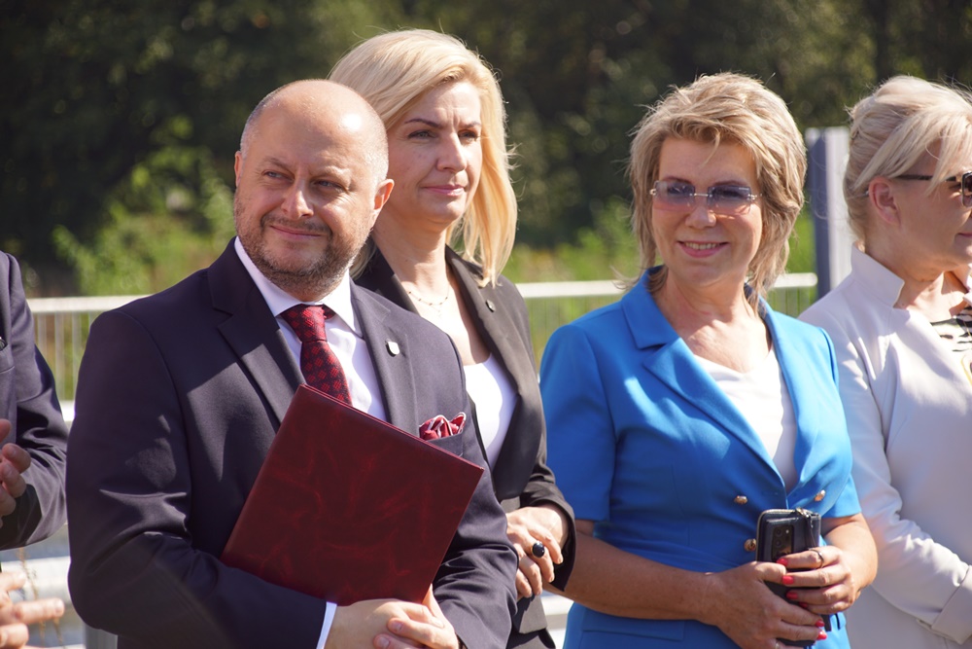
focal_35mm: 165
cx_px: 486
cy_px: 324
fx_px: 4455
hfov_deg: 12.5
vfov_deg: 8.3
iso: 100
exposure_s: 1/200
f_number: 5.6
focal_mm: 110
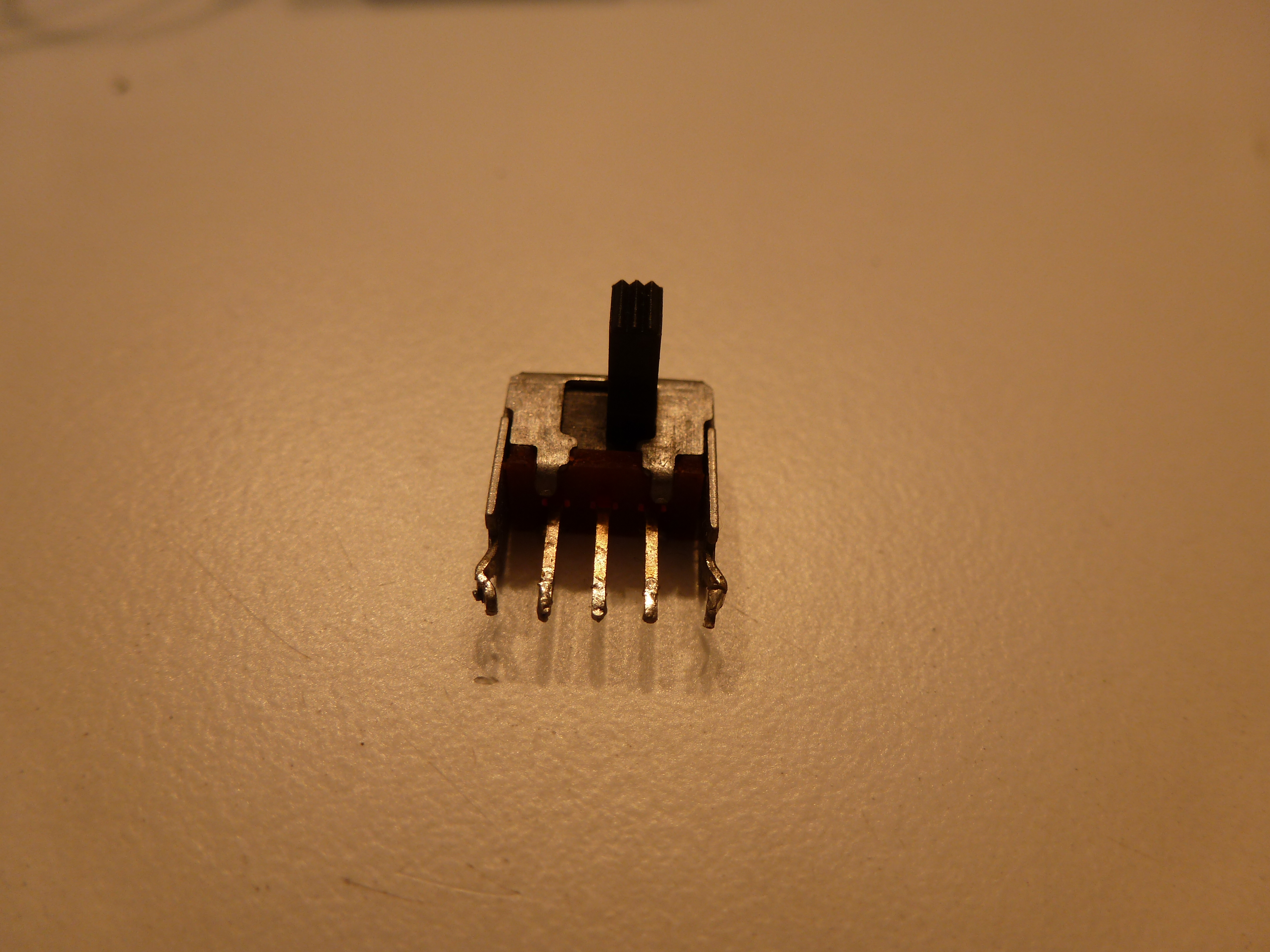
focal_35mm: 24
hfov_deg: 71.6
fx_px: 881
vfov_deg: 56.8
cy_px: 476
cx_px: 635
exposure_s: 1/60
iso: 125
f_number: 3.3
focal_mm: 4.3
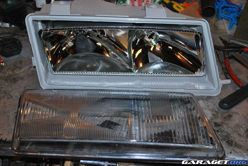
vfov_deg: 29.9
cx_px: 124
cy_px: 83
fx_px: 310
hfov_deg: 43.6
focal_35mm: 45
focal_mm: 30
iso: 200
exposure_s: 1/60
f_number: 4.8
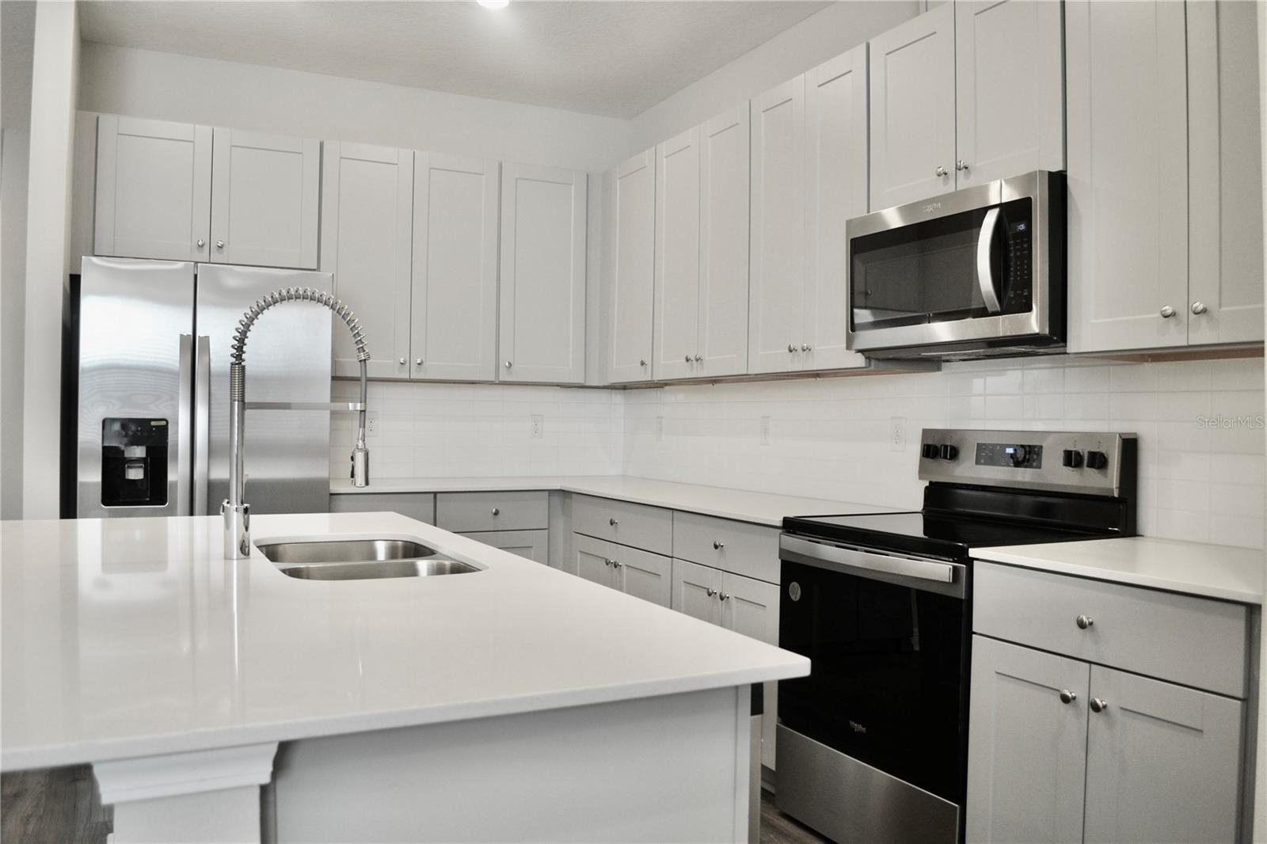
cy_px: 422
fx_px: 950
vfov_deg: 47.9
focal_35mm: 27
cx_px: 634
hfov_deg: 67.4
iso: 400
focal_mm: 18
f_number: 4
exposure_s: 1/60
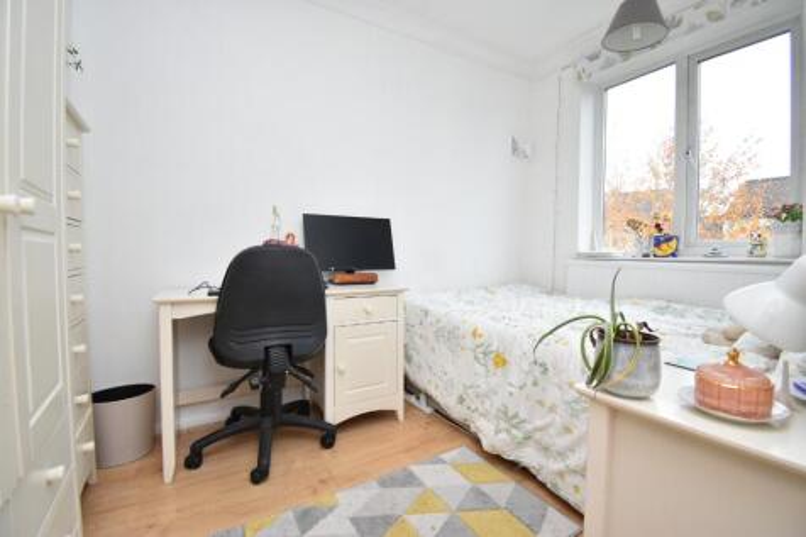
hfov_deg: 100.4
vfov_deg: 77.3
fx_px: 336
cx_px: 403
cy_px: 268
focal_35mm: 15
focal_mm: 10
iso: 450
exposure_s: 1/60
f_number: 4.5
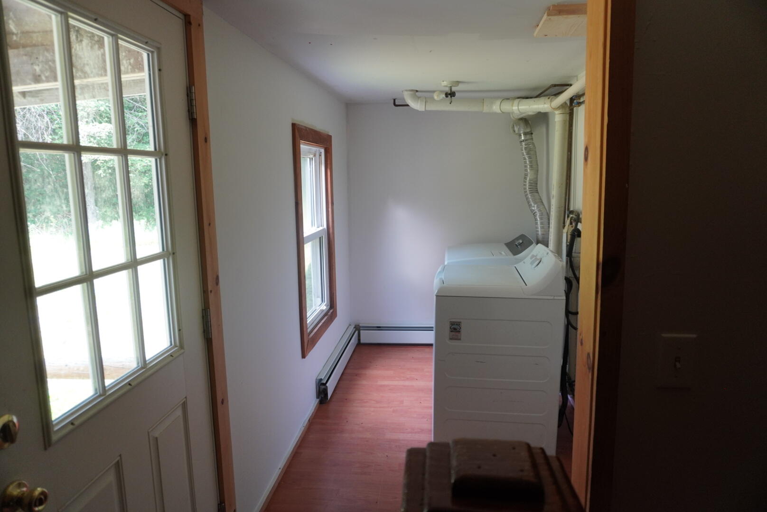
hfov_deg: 73.7
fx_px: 512
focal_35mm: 24
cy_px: 256
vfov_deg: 53.2
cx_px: 384
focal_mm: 16
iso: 800
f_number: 4
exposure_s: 1/160
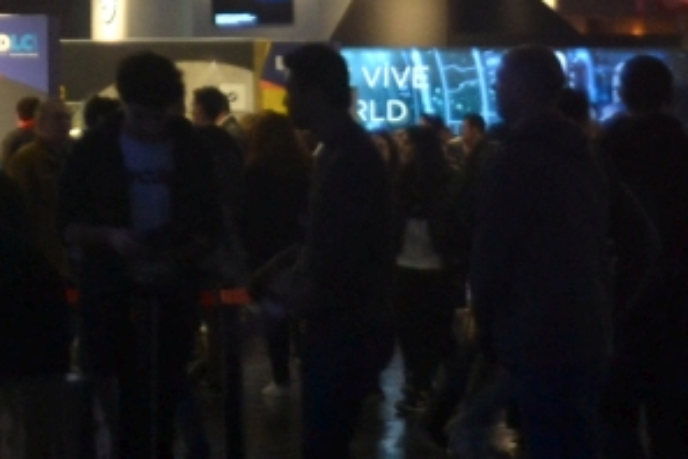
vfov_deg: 7.5
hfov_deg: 10.4
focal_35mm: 180
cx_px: -755
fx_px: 3440
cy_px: -285
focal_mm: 22
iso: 560
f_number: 3.8
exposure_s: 1/15
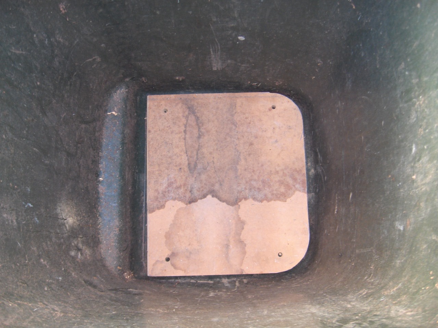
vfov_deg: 36.8
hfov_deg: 47.9
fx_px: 493
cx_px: 219
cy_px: 164
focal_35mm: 39
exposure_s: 1/60
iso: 100
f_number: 2.8
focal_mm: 8
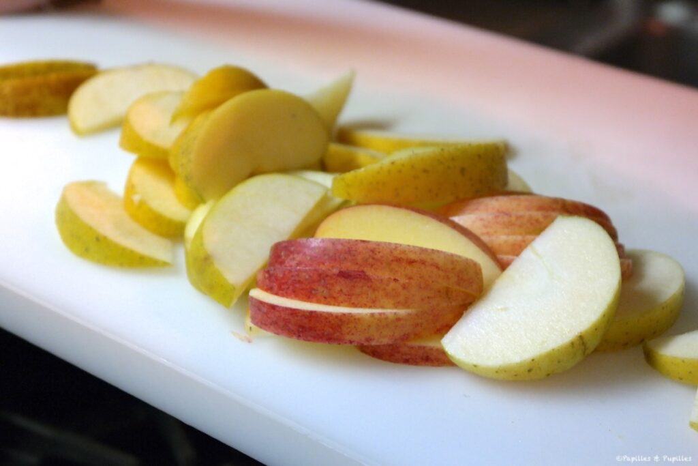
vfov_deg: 17.7
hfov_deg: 26.3
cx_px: 349
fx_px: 1493
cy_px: 233
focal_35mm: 77
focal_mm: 50
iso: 1600
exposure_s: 1/80
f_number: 5.6
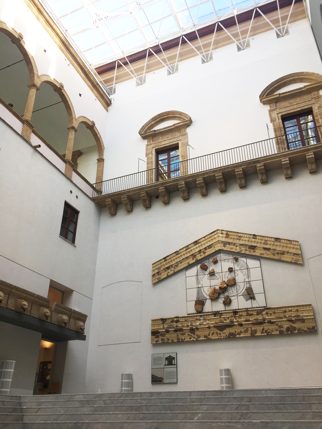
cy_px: 214
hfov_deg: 48.2
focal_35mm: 29
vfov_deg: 61.7
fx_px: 360
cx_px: 161
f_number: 2.2
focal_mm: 4.15
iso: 32
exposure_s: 1/151
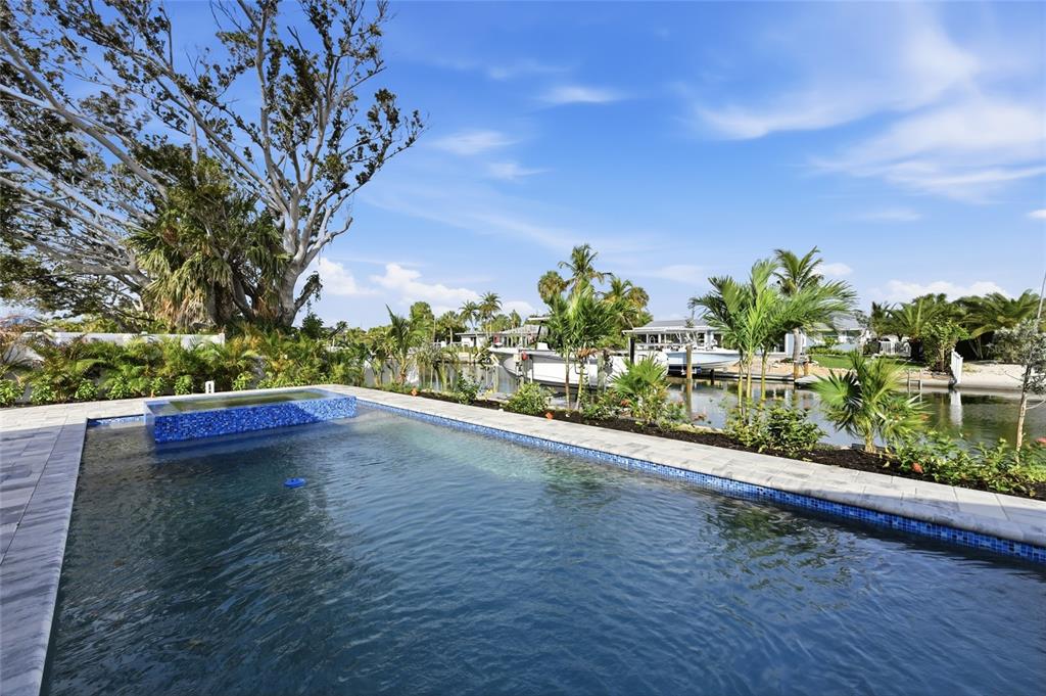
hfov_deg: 104.3
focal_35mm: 14
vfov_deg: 81.1
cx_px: 523
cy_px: 348
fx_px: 406
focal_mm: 14
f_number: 8
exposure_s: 1/16000
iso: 3200
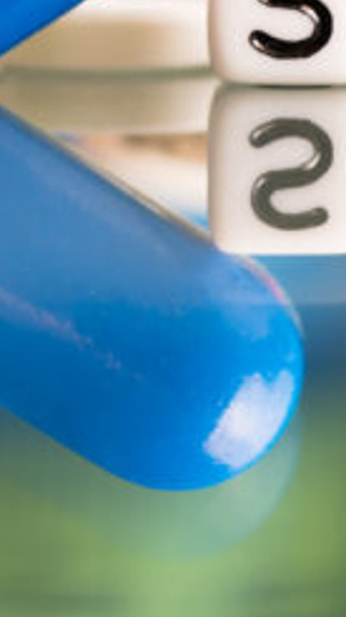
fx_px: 8483
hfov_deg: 2.3
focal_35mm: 519
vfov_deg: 4.2
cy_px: 59
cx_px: 1064
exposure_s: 1/3
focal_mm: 105
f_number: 7.1
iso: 125
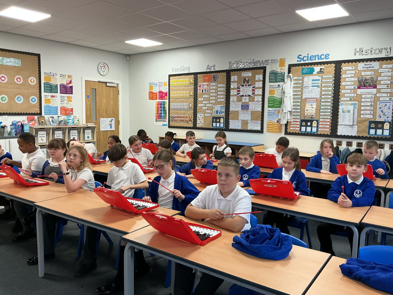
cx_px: 196
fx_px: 329
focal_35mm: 29
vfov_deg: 48.2
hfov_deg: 61.7
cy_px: 148
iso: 100
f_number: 1.8
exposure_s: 1/60
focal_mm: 3
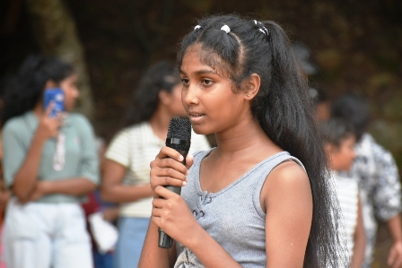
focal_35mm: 292
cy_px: 134
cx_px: 201
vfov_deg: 4.7
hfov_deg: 7.0
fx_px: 3267
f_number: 7.1
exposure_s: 1/100
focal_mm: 195
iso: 400
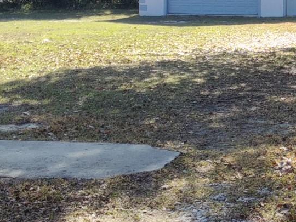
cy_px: 39
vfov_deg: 17.6
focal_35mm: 83
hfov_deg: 22.4
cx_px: 315
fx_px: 710
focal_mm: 3.69
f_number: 2.65
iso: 50
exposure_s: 1/362
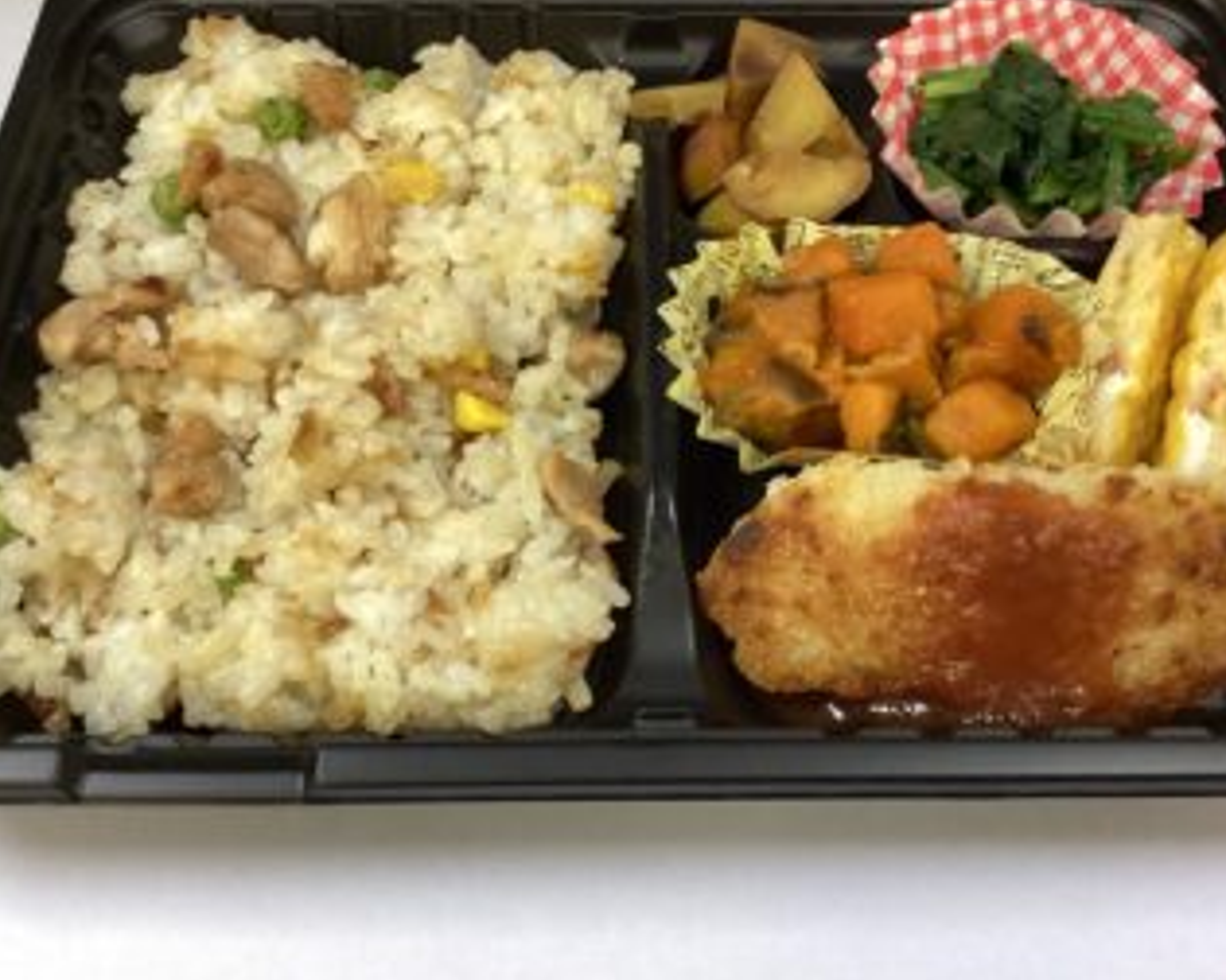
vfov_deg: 41.1
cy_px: 449
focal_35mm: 36
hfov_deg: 50.2
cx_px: 660
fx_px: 1306
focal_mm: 3.3
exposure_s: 1/50
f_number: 2.4
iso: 200
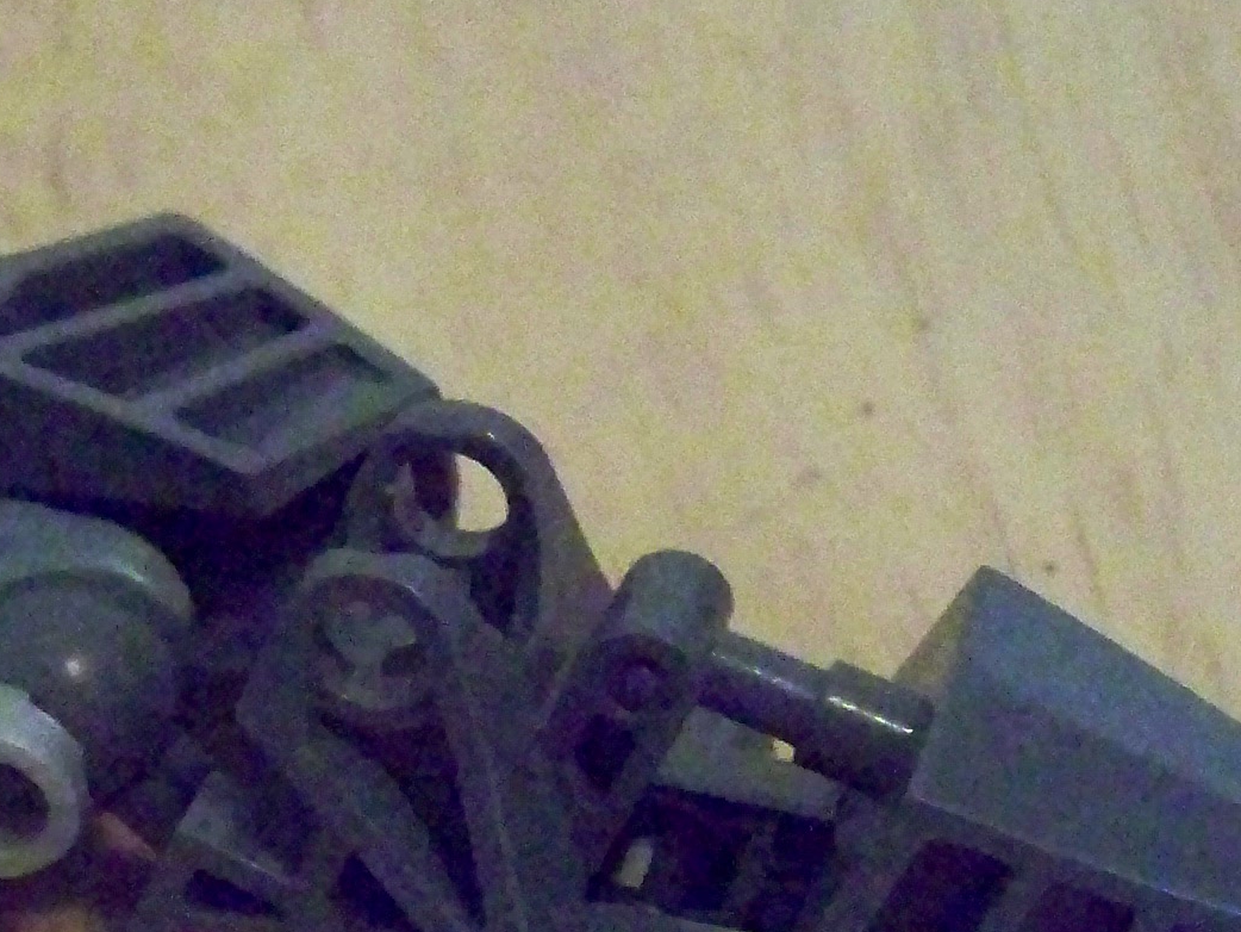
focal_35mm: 112
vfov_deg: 13.2
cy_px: 691
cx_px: 270
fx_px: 4016
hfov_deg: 17.4
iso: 1600
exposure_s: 1/60
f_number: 2.8
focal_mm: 6.3
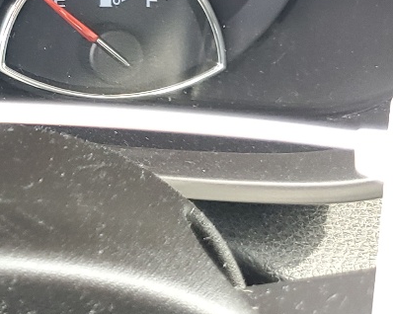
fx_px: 1186
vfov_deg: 14.1
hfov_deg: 16.4
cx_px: -271
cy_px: -165
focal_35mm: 102
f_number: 1.5
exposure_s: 1/50
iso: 60
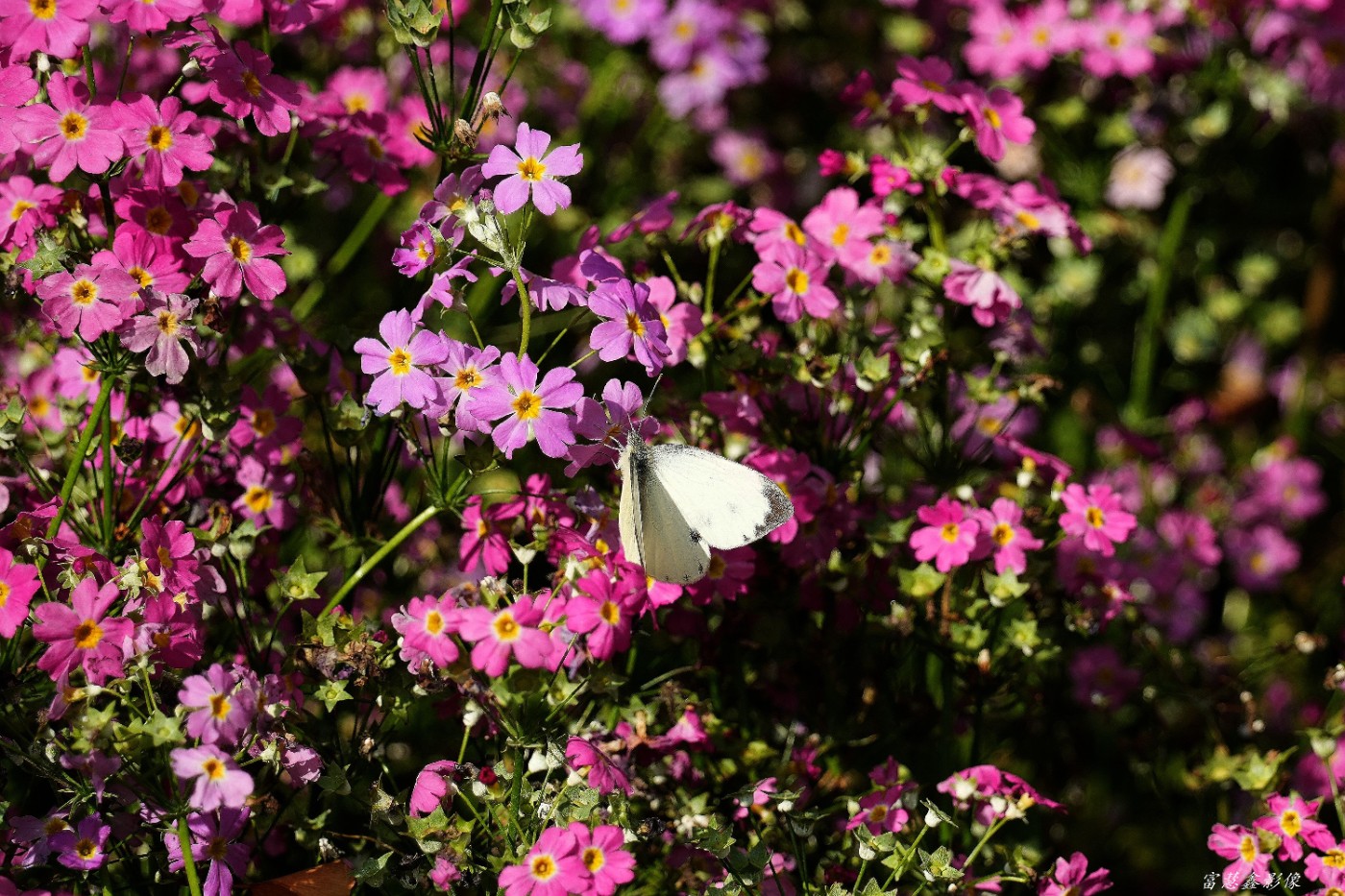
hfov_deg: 10.3
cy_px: 448
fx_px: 7471
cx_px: 672
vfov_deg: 6.9
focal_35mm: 200
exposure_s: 1/400
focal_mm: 200
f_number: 5.6
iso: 100
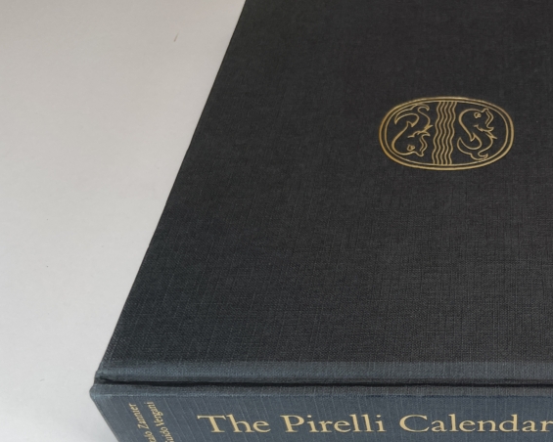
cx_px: 500
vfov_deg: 32.4
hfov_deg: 37.6
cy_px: 301
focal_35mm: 46
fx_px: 753
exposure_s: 1/121
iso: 32
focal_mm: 4.2
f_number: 1.6
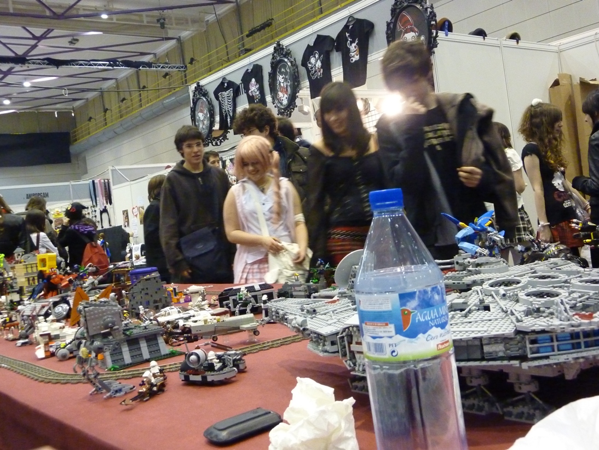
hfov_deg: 50.1
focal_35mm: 37
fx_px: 640
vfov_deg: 38.7
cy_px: 225
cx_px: 300
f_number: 3.6
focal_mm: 6.1
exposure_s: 1/20
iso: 800
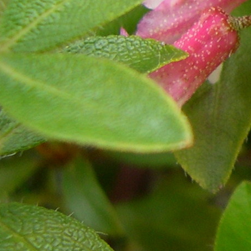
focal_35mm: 133
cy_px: -35
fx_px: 1091
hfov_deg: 12.0
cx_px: 460
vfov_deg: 12.8
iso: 100
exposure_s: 1/233
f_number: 2.8
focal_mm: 8
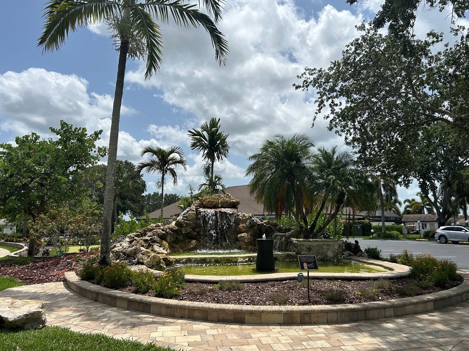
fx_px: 379
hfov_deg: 63.4
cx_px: 248
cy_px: 179
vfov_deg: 49.7
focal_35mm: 28
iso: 50
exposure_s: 1/7463
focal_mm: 5.7
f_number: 1.5
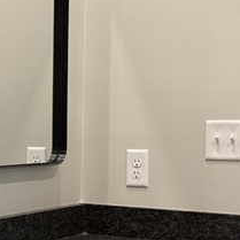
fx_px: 816
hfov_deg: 16.4
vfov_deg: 16.7
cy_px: 177
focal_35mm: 104
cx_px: -2
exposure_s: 1/120
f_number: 1.78
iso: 160
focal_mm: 6.76
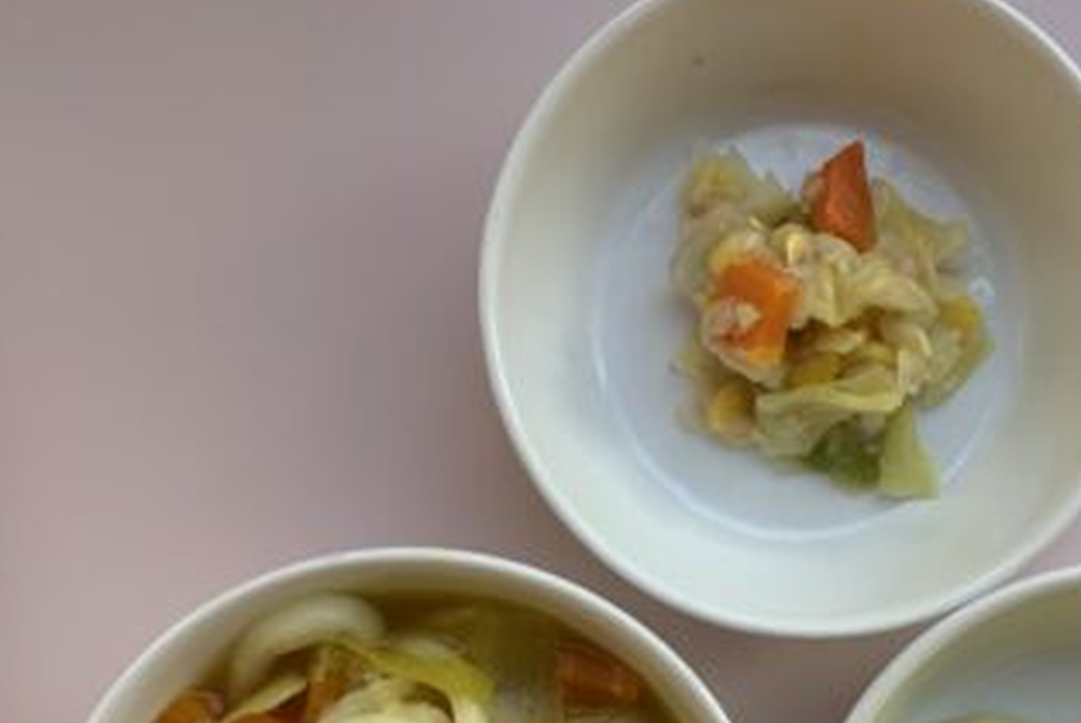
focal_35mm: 43
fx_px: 1292
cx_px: 726
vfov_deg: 30.3
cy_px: 611
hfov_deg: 44.7
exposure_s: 1/121
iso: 50
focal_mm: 4.25
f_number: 1.8
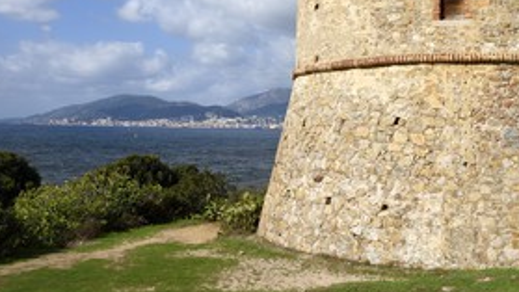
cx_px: 350
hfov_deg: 48.5
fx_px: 564
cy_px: 46
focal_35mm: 41
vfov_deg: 28.2
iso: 200
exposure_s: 1/200
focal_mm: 26
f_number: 16
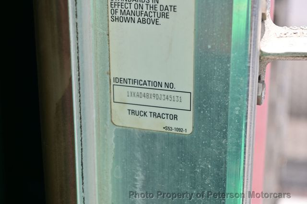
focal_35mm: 75
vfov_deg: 18.2
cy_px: 102
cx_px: 154
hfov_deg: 27.0
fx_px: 639
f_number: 6.3
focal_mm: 50
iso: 100
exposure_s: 1/160
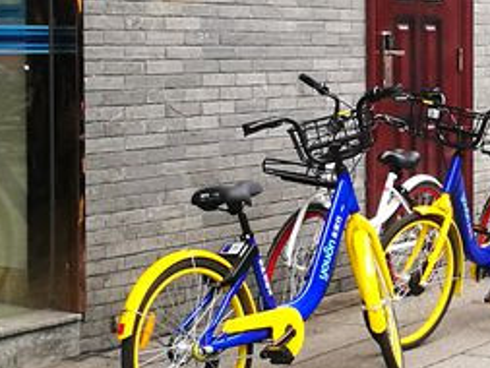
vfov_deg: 13.6
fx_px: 1544
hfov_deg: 17.6
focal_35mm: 109
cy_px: 108
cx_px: 505
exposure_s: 1/100
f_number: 2.2
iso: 80
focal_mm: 4.5
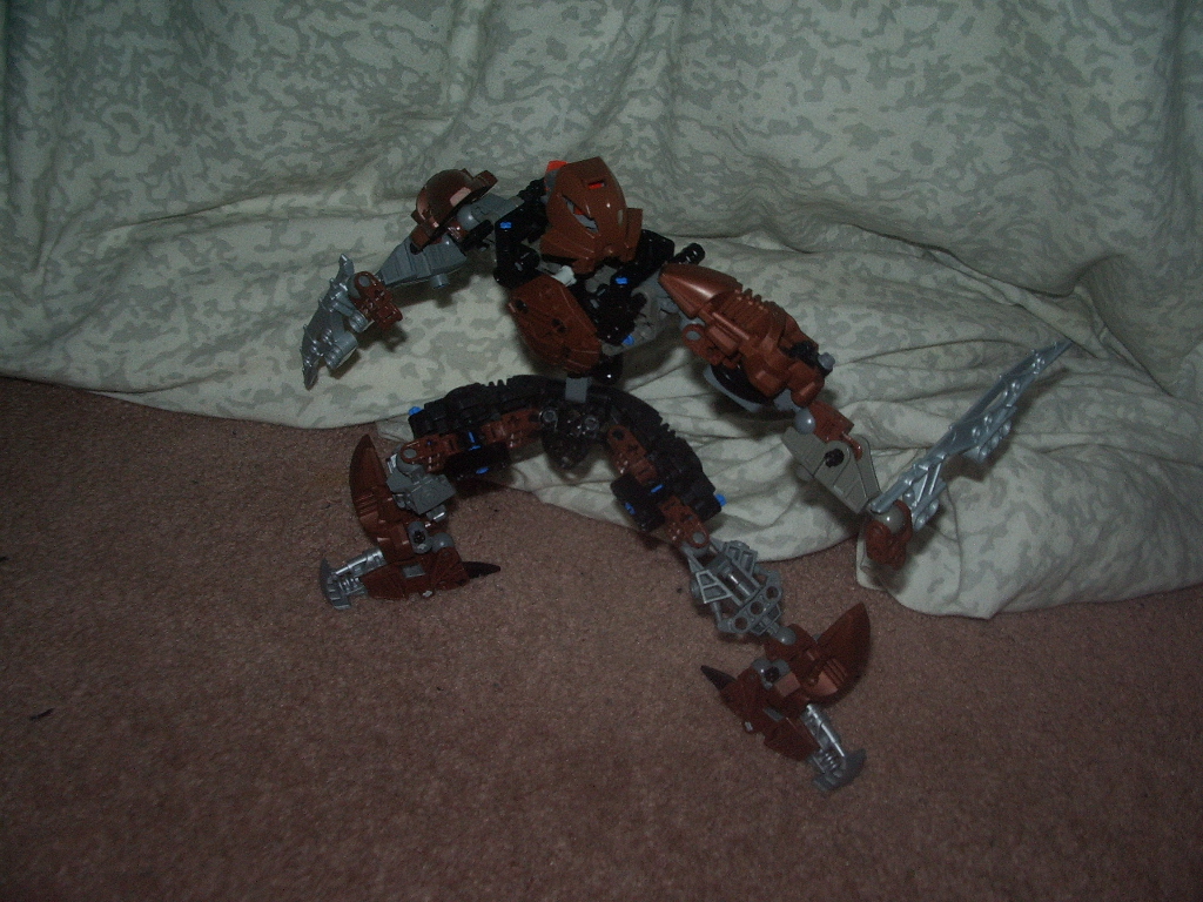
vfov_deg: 40.7
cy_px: 451
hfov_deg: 52.6
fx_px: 1216
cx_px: 602
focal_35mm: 35
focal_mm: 5.8
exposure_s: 1/40
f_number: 4.3
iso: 100
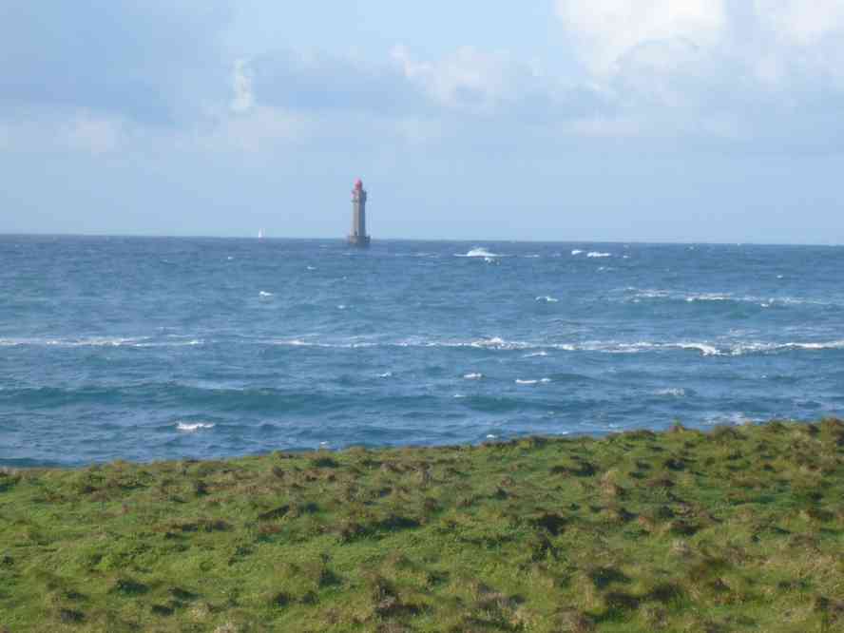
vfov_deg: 9.5
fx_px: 3804
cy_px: 316
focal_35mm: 156
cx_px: 422
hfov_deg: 12.7
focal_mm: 17
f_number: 4.9
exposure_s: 1/320
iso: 100
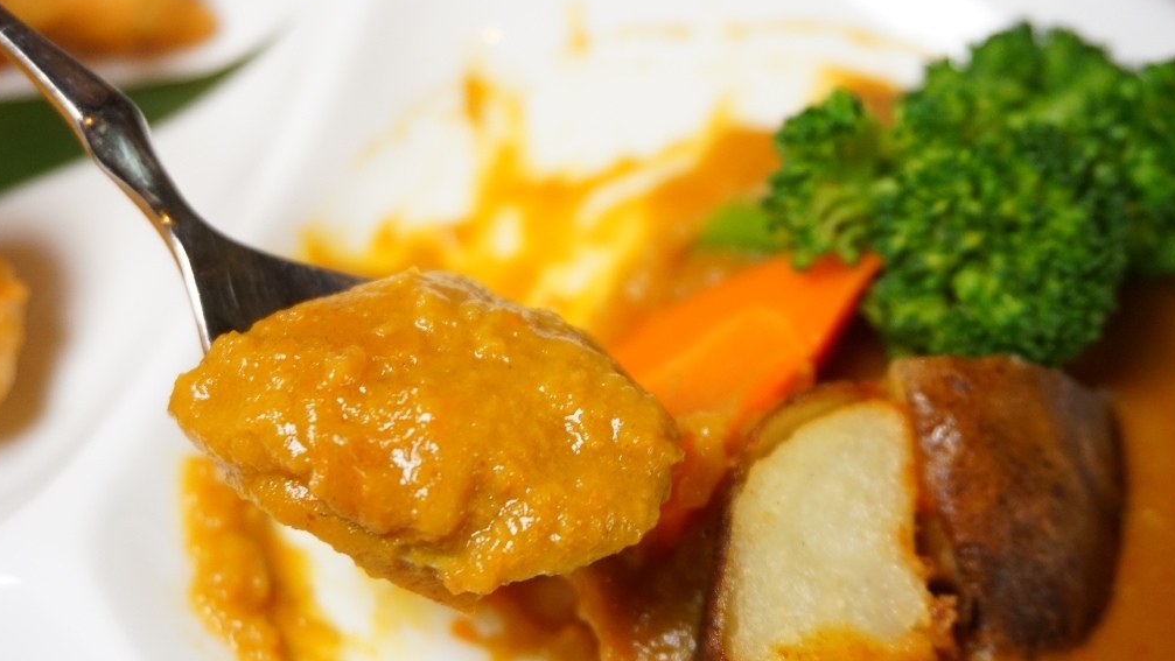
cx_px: 581
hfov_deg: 41.7
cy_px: 369
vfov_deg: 24.2
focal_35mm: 50
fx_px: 1544
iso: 640
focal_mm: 31
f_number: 5
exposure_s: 1/60
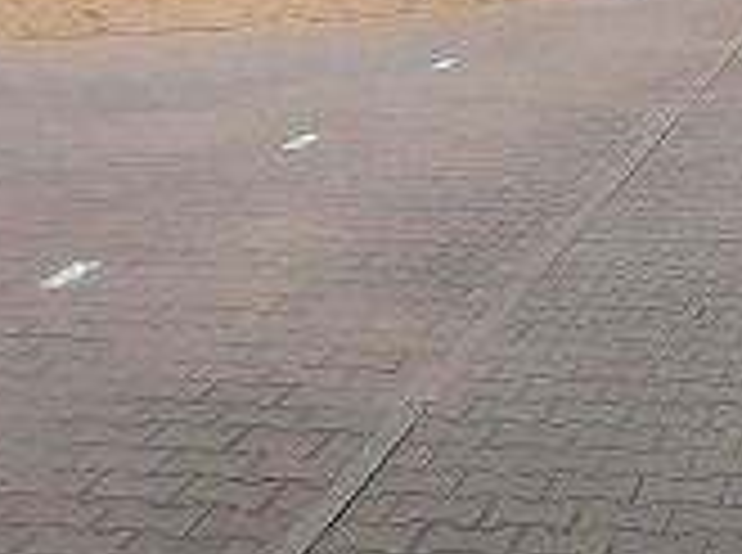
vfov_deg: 17.8
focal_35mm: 79
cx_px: 908
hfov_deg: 22.6
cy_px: -92
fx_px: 1690
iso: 40
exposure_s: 1/1420
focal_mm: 3.93
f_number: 1.7
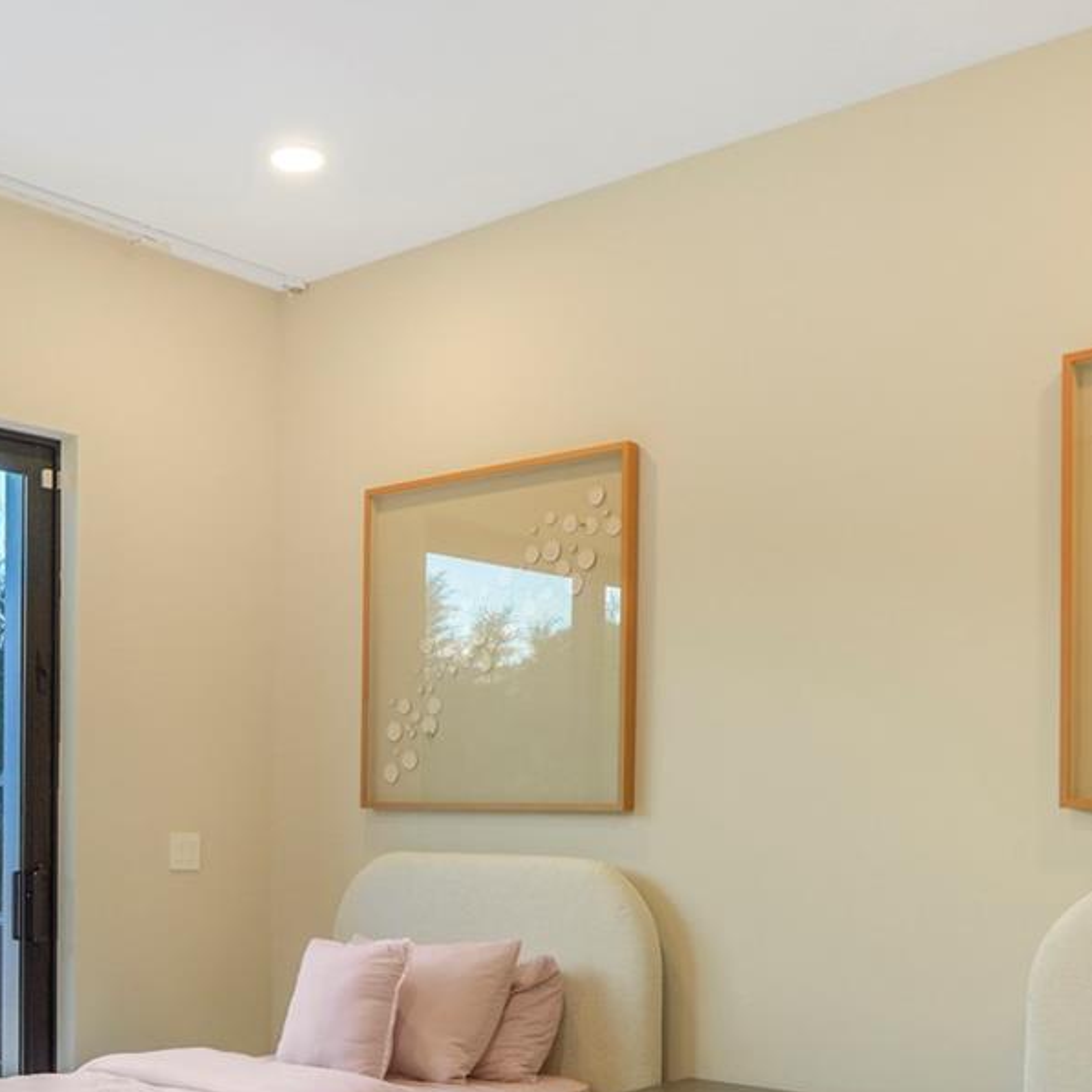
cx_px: 373
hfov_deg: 40.5
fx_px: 1463
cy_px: 853
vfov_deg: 39.5
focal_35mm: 41
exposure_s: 1/50
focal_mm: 12
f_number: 2.2
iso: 100
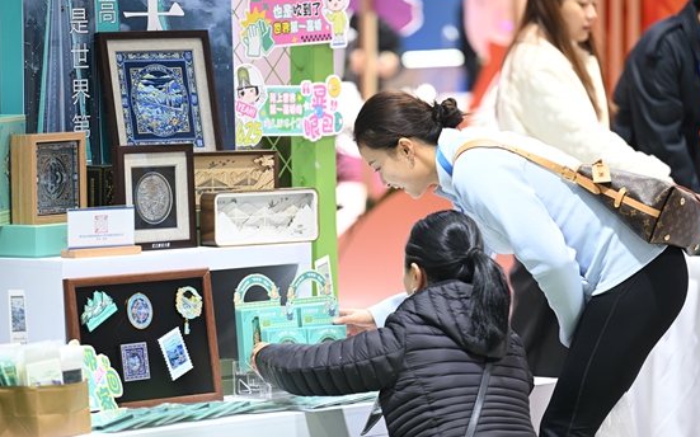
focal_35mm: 222
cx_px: 361
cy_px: 224
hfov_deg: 9.5
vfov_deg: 5.9
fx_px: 4234
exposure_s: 1/100
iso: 400
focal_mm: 200
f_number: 2.8
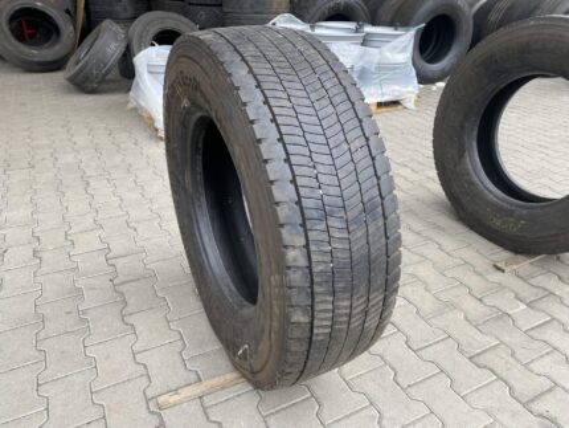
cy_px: 214
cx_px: 284
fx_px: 428
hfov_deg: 67.3
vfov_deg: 53.1
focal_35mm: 26
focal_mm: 4.25
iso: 32
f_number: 1.8
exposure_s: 1/678
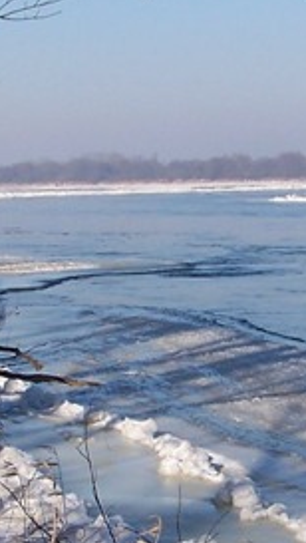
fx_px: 2116
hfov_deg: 8.3
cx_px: 157
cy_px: 354
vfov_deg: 14.6
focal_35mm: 147
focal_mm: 5.85
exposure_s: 1/800
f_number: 4
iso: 64
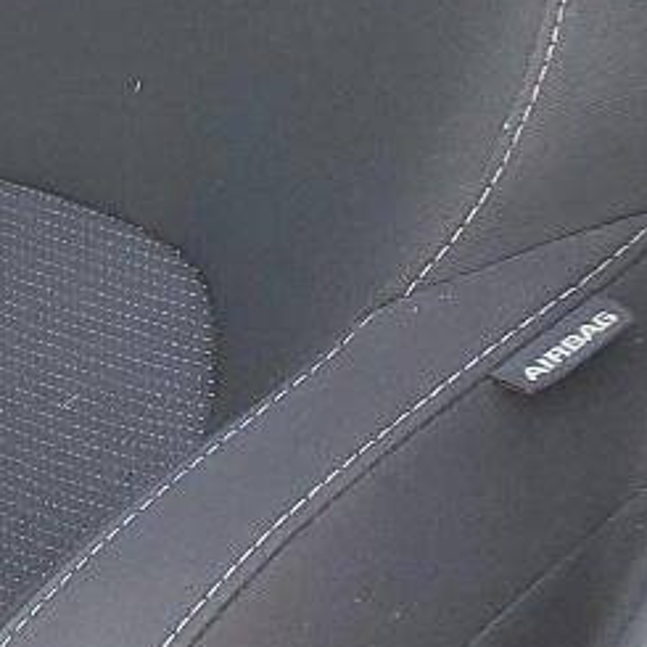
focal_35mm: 150
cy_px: 454
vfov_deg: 11.6
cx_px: -1315
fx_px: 3172
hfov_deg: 9.2
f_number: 1.5
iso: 56
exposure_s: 1/120
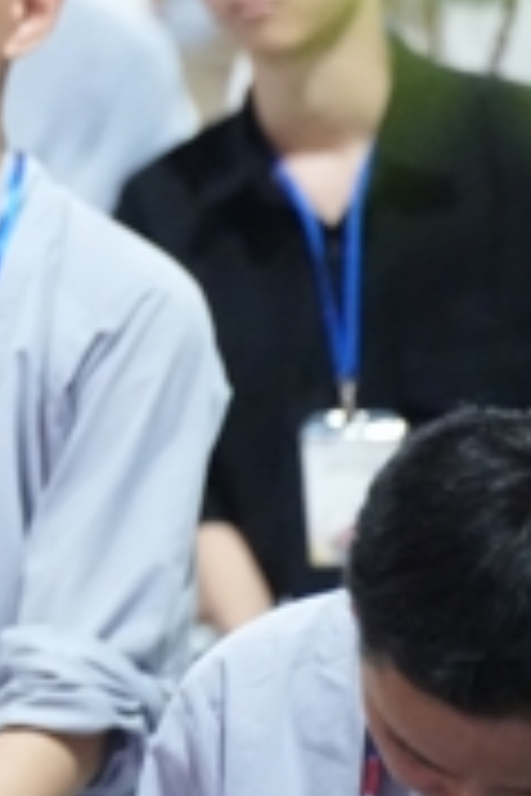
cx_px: -734
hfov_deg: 2.5
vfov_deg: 3.7
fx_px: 12212
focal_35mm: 552
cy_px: 214
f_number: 2.8
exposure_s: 1/100
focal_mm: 150
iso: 12800
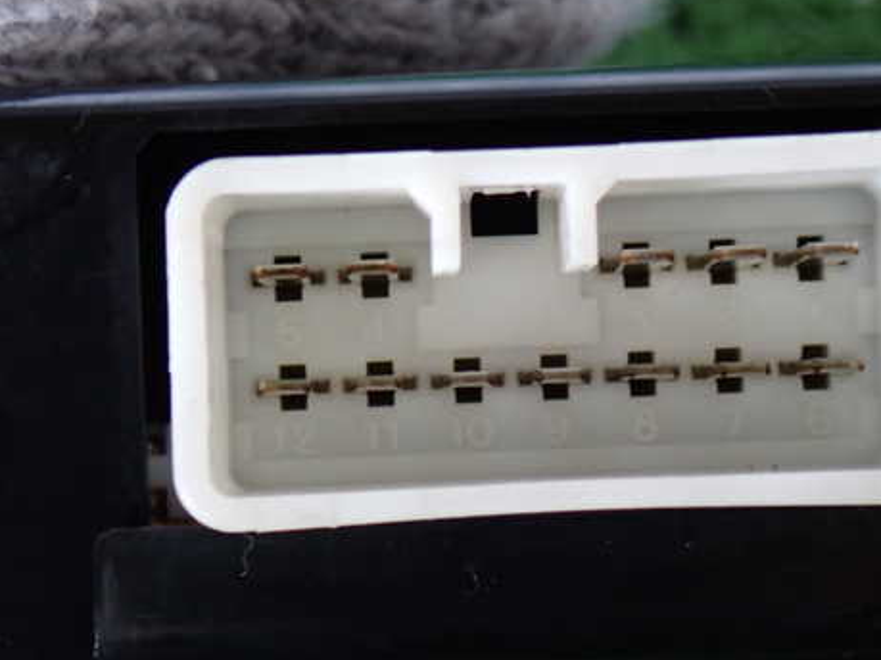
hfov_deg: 16.0
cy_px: 328
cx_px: 543
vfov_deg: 12.0
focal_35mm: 123
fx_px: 3130
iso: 800
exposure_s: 1/50
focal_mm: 16.79
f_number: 4.7
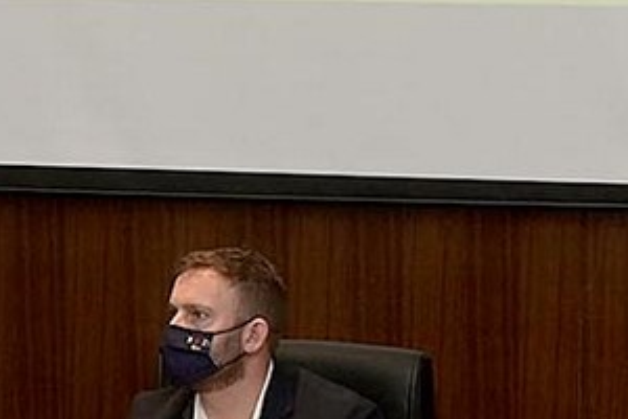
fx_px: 4378
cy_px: 244
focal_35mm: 251
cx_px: -427
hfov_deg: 8.0
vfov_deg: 5.5
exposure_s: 1/250
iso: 1600
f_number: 5
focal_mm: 47
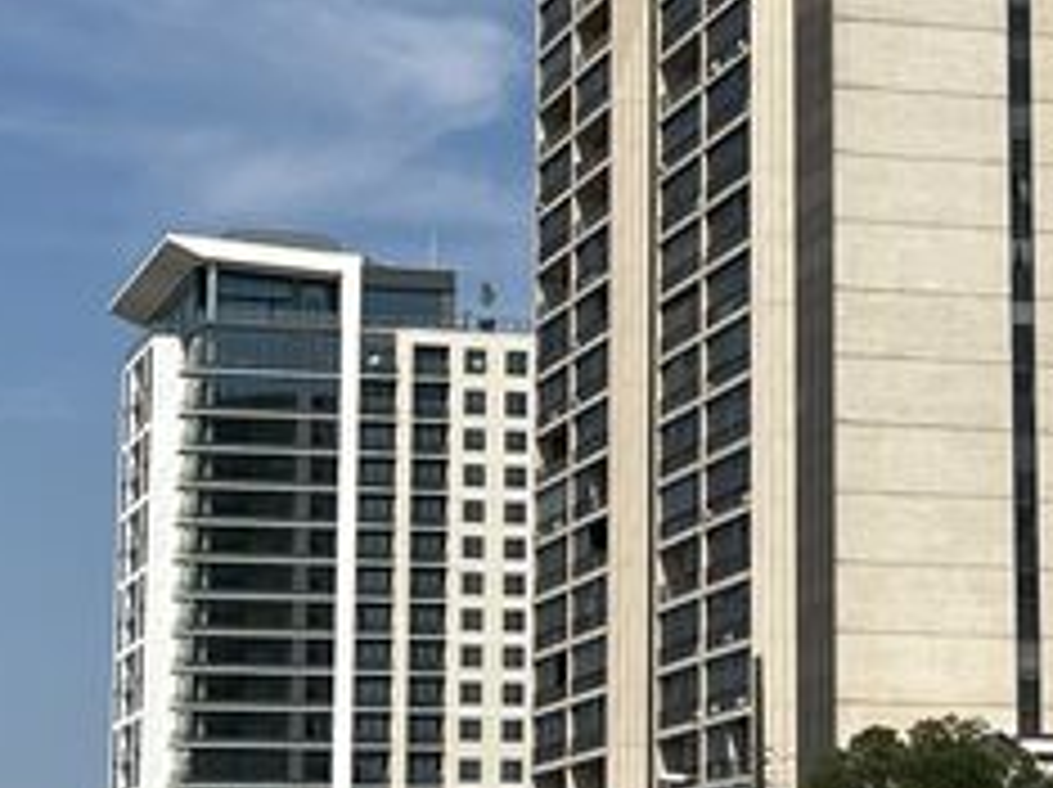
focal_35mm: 137
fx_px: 4163
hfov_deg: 14.4
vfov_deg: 10.8
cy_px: 259
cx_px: 734
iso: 50
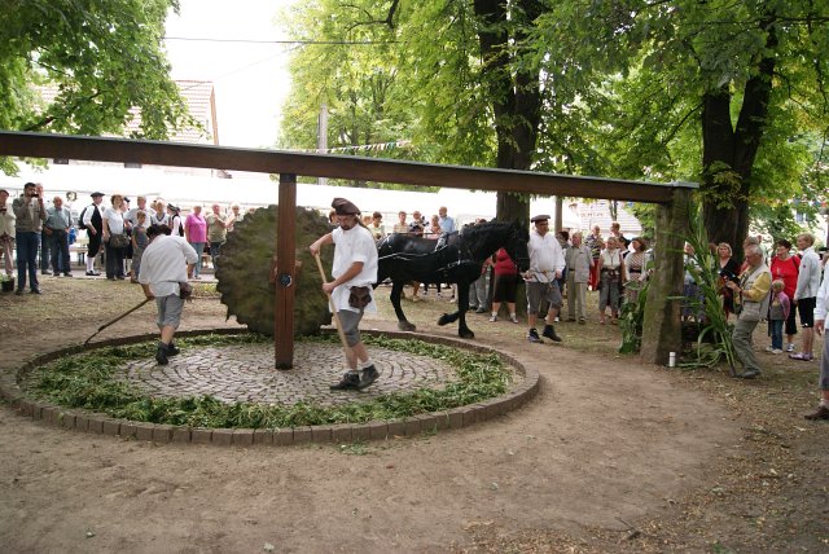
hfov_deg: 67.3
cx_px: 414
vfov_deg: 48.0
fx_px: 622
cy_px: 277
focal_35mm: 27
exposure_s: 1/80
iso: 100
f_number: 4.5
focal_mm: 18
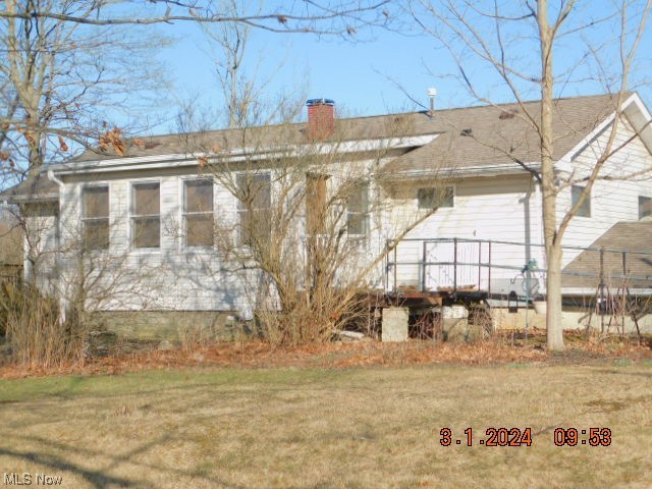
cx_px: 326
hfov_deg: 29.4
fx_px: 1243
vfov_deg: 22.3
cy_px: 244
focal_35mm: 66
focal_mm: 11.7
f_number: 4.2
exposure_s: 1/640
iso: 125
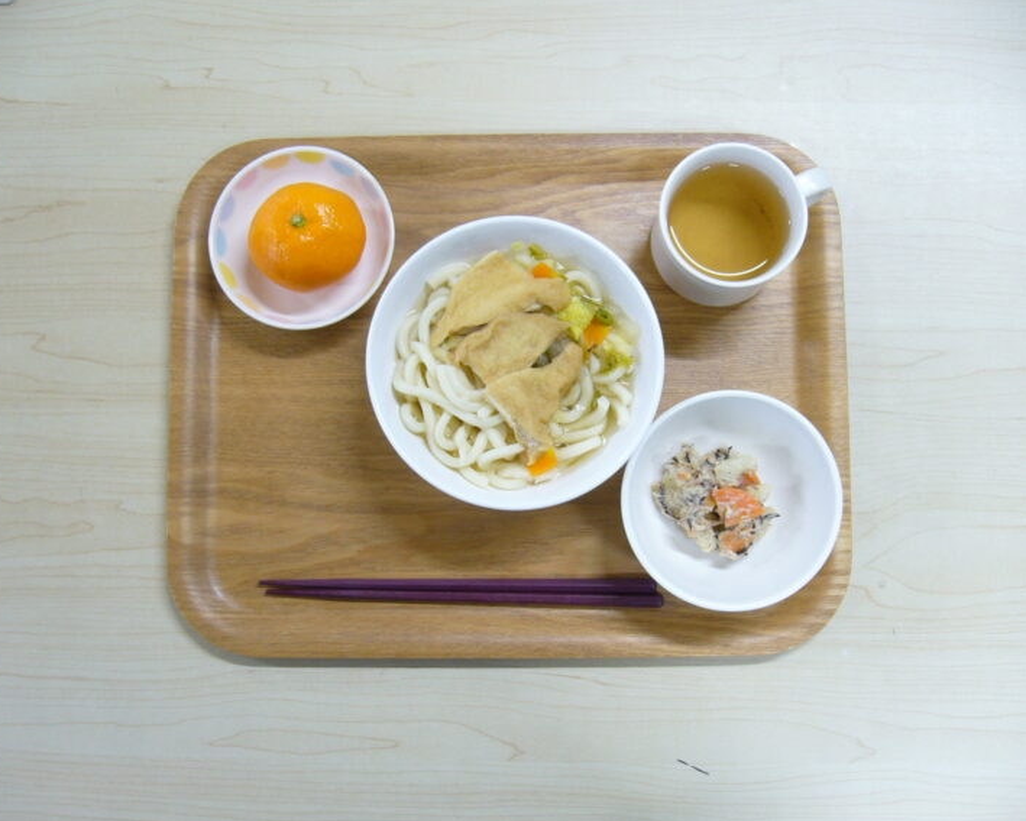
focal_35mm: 37
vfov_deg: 40.1
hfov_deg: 49.1
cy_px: 411
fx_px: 1123
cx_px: 488
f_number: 2.8
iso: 100
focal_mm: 5.8
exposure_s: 1/20
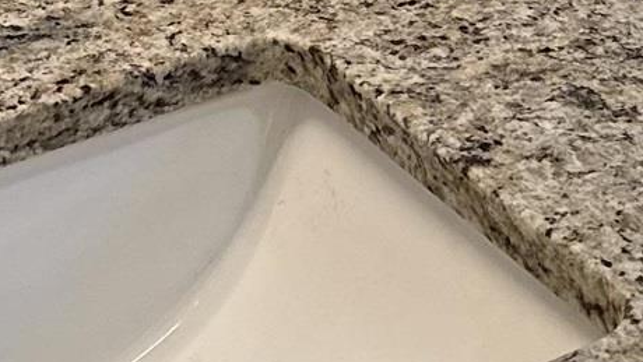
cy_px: -725
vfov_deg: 8.0
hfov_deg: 16.2
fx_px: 2234
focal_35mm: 131
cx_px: 534
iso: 125
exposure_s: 1/120
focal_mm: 6.86
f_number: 1.78
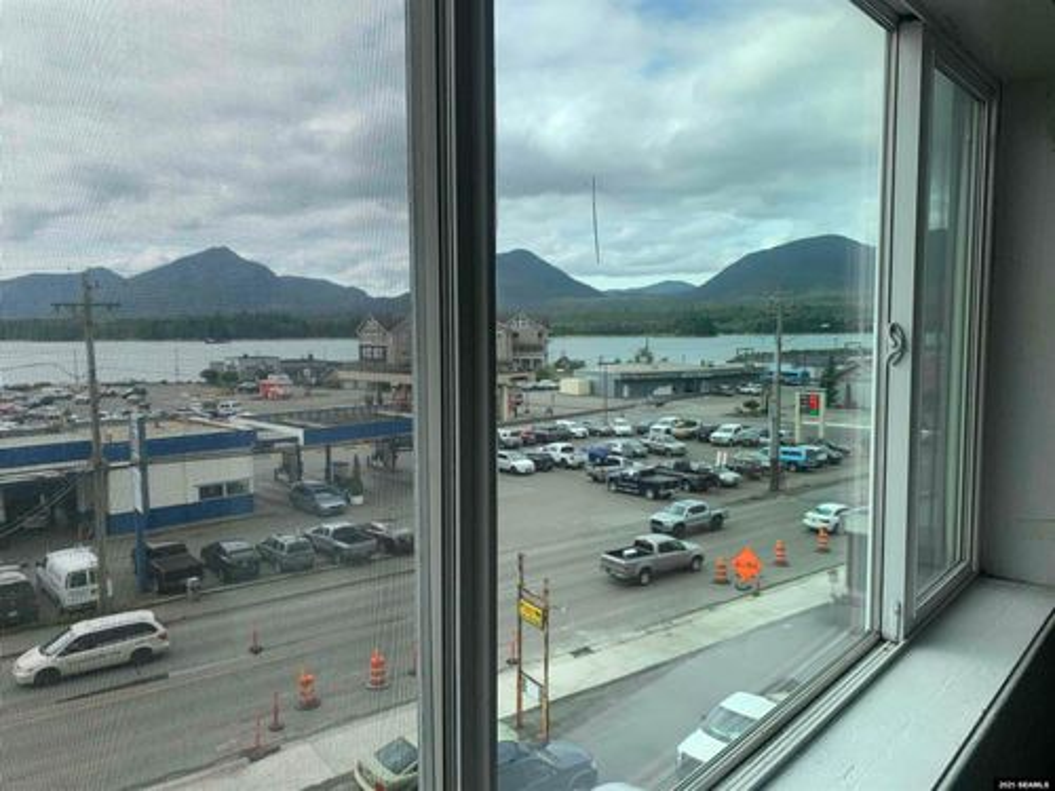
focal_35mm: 26
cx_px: 528
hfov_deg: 67.3
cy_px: 396
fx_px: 792
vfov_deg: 53.1
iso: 25
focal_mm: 4.25
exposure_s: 1/1250
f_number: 1.8
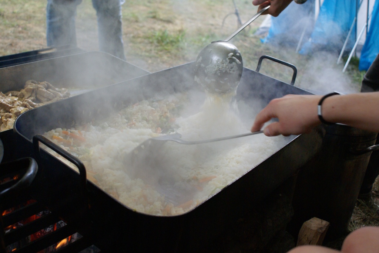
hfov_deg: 46.4
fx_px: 443
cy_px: 126
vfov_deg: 32.0
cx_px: 190
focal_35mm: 42
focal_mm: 28
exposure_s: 1/125
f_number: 5
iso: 800
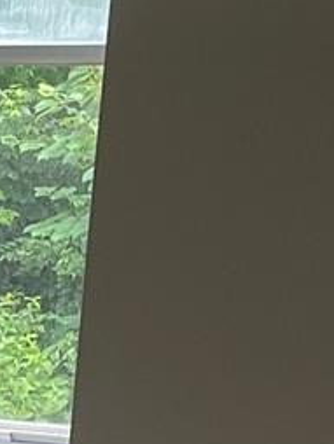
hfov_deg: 8.2
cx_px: -631
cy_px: 526
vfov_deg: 12.3
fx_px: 2016
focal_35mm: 157
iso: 125
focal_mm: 4.2
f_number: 1.6
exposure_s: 1/60
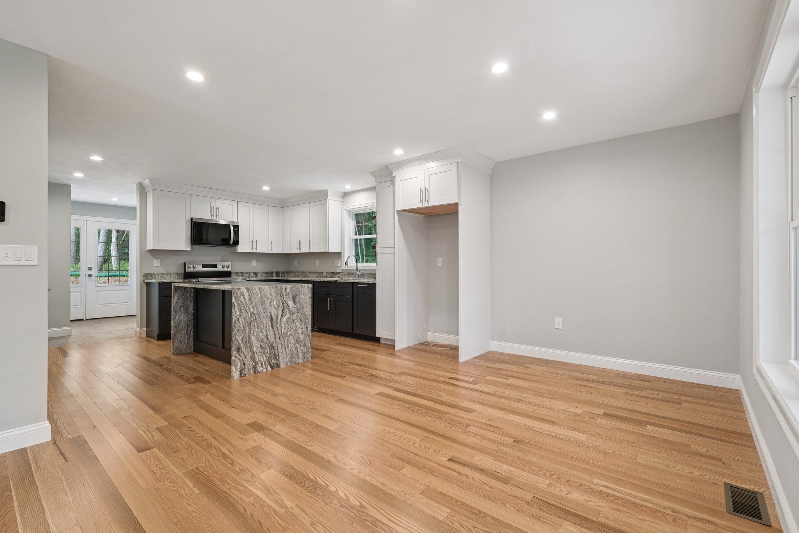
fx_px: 333
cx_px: 400
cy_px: 266
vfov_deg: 77.3
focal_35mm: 15
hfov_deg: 100.4
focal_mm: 10
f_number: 5.6
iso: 200
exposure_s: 1/15
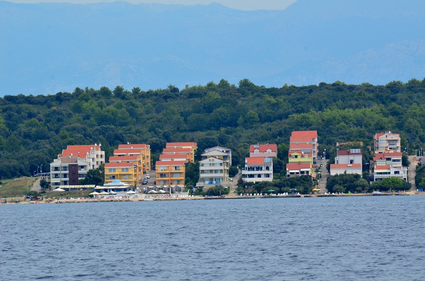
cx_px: 212
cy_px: 140
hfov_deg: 5.5
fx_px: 4417
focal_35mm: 375
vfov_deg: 3.6
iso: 400
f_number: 13
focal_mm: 250
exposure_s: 1/400
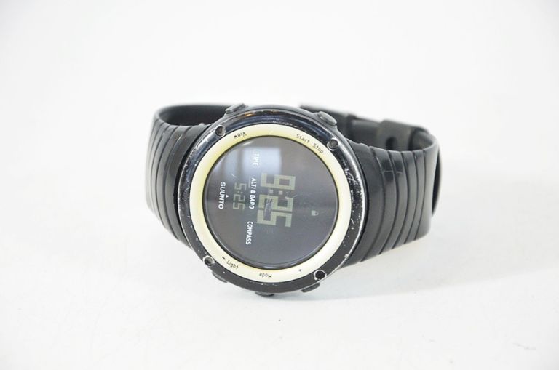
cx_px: 280
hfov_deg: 13.1
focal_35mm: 158
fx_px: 2441
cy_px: 185
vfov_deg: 8.7
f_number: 5.6
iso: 1600
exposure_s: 1/80
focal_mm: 105
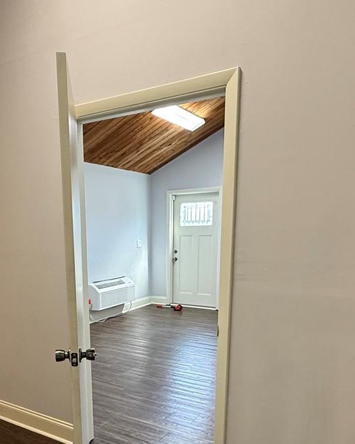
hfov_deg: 46.5
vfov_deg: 55.4
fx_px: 407
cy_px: 312
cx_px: 125
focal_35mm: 31
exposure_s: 1/60
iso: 250
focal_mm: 2.22
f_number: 2.2
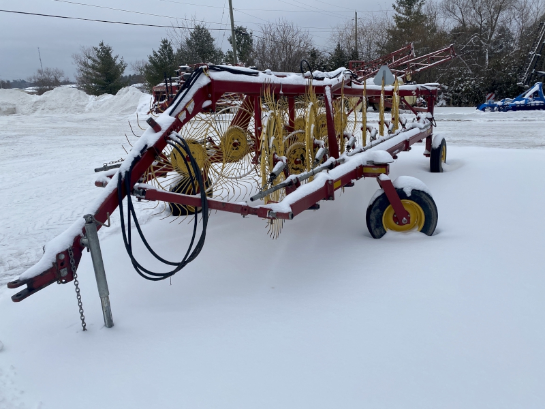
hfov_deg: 67.3
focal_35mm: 26
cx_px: 272
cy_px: 204
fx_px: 409
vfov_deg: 53.1
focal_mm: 4.25
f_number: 1.8
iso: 32
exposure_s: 1/3401
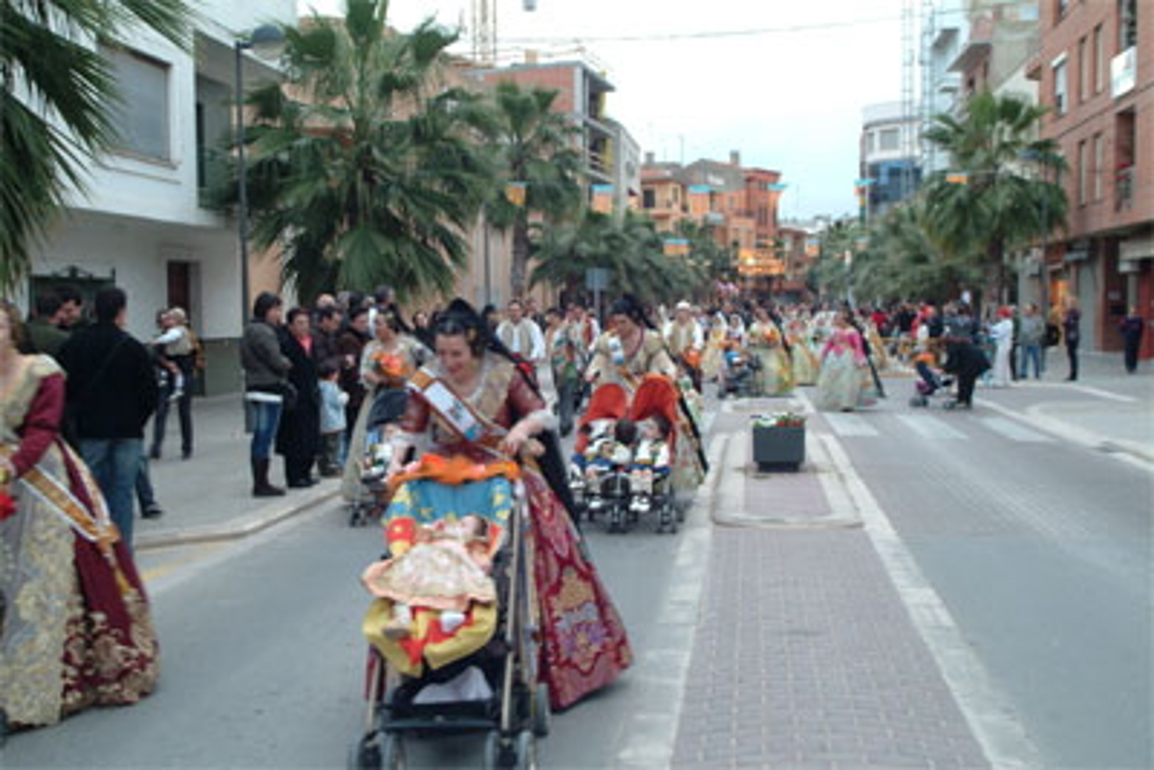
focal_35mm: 44
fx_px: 1395
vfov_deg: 30.9
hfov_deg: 44.9
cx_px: 577
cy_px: 385
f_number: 5.6
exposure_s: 1/30
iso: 800
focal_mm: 29
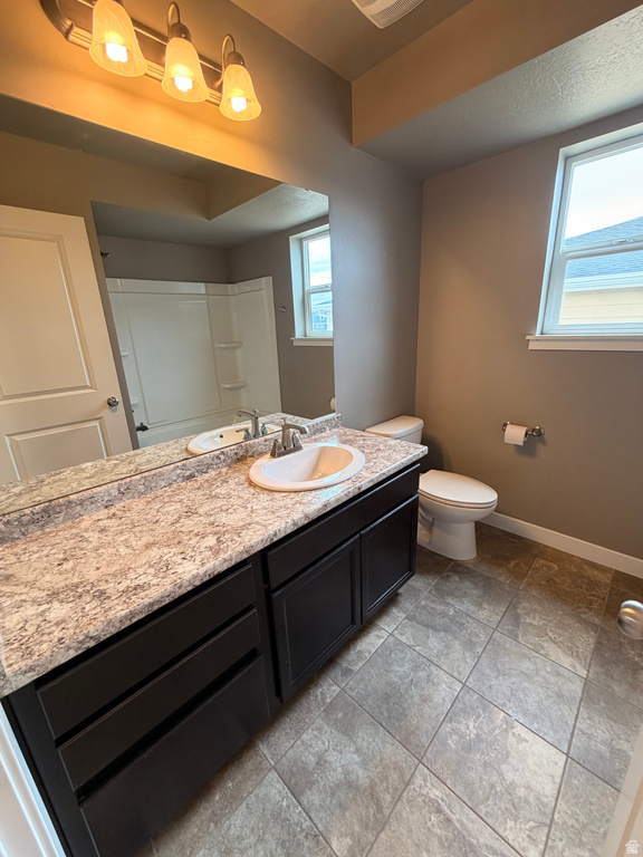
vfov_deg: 102.1
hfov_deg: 85.7
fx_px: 347
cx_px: 322
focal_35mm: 14
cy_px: 428
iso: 250
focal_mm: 2.22
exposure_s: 1/120
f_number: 2.2
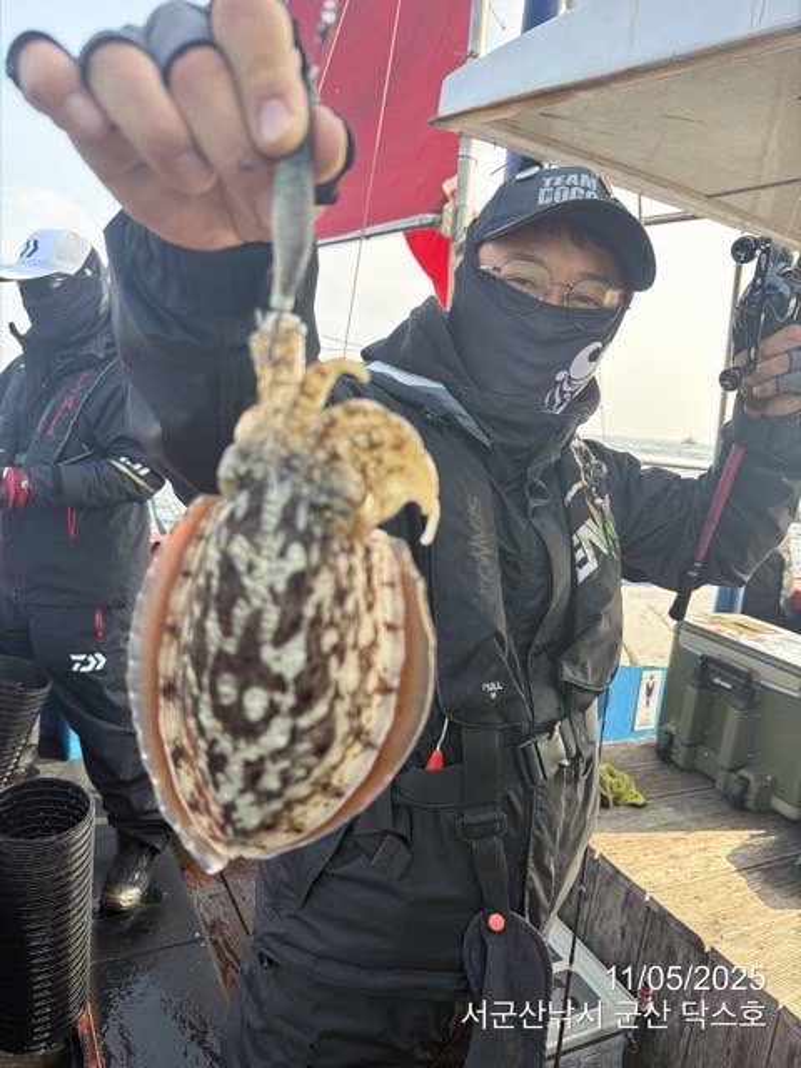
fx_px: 740
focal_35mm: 24
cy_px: 534
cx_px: 400
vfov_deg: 71.6
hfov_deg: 56.8
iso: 80
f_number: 1.78
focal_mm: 6.76
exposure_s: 1/627
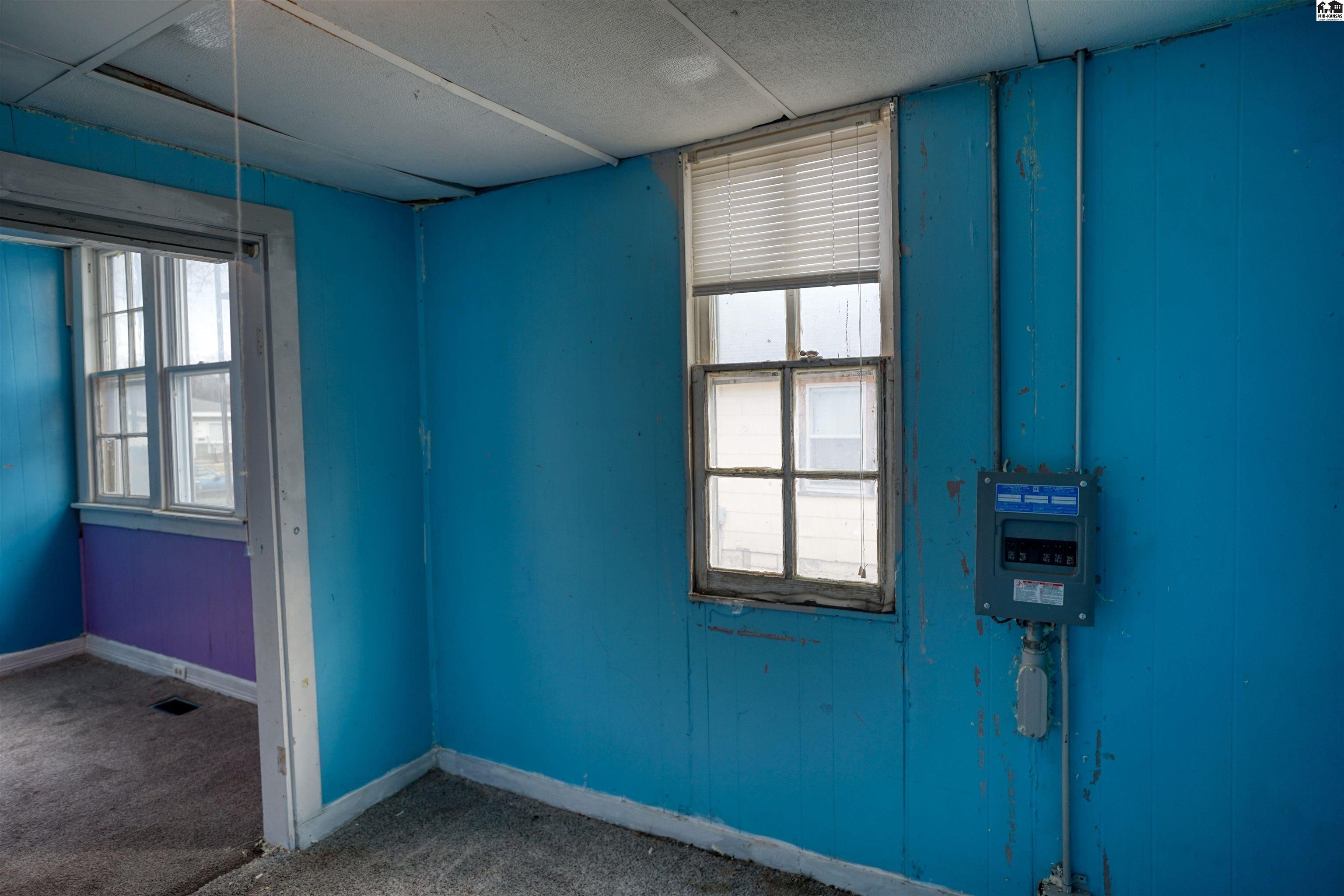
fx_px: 747
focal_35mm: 20
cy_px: 448
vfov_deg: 61.9
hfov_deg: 84.0
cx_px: 672
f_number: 2
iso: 125
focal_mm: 20
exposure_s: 1/60
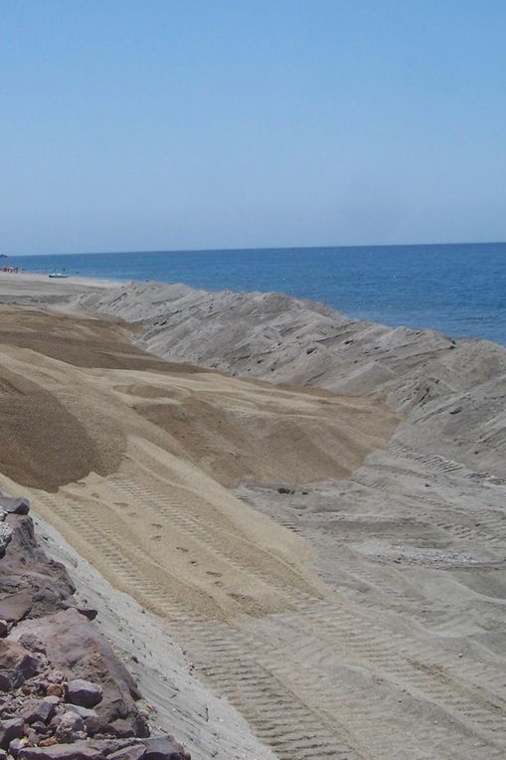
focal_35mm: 53
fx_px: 1118
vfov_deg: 37.5
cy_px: 381
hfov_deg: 24.7
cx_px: 48
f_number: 5.6
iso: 80
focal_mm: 6.3
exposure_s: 1/750
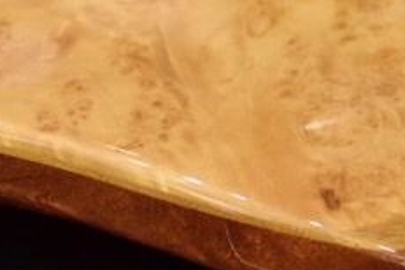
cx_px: 30
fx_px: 3271
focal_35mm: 291
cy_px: 103
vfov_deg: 4.7
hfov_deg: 7.1
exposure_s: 1/160
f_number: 1.8
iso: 400
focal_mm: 35
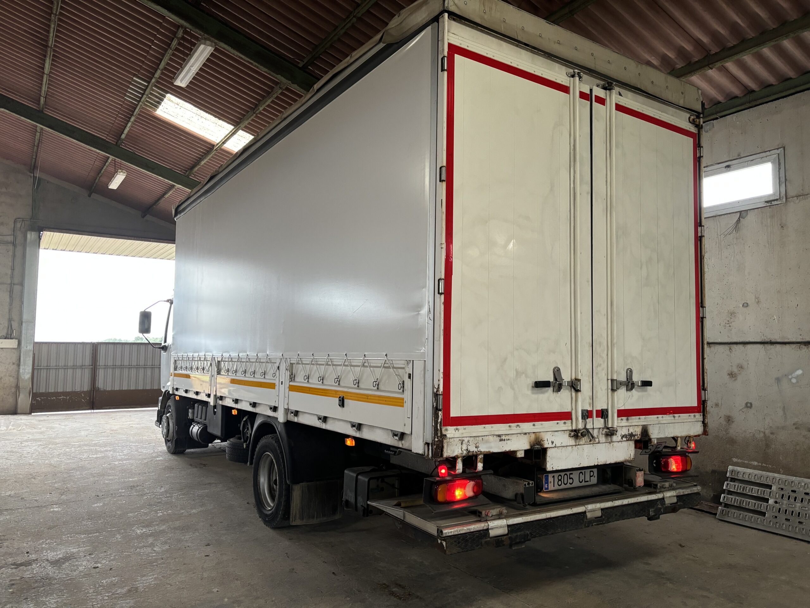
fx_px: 608
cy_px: 304
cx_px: 405
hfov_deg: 67.3
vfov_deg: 53.1
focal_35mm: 26
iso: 200
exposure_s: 1/60
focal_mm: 5.96
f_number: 1.6
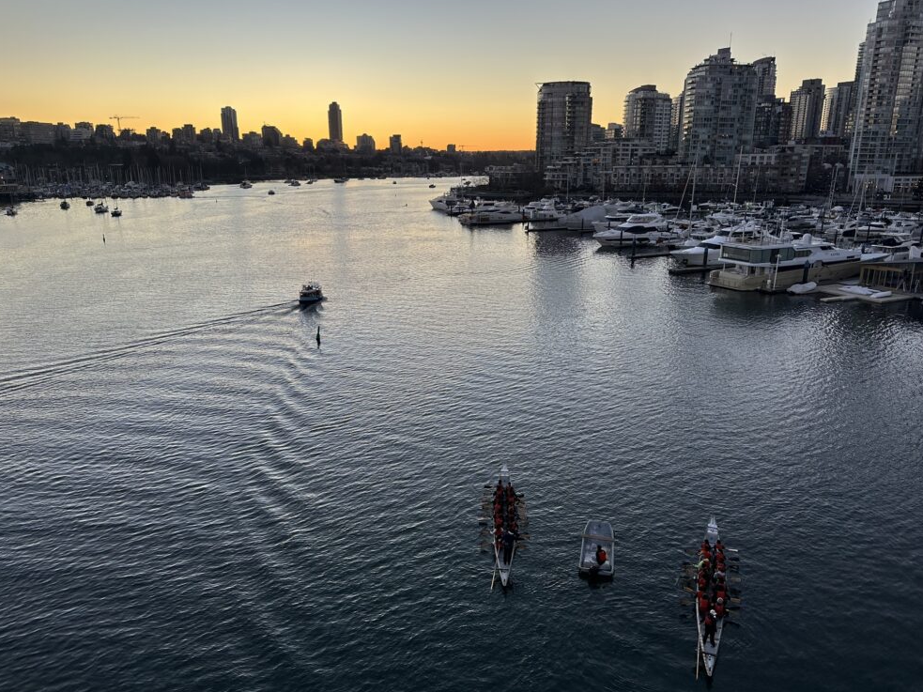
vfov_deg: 54.9
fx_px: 667
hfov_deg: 69.4
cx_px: 461
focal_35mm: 25
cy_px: 339
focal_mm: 6.86
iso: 80
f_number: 1.78
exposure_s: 1/312
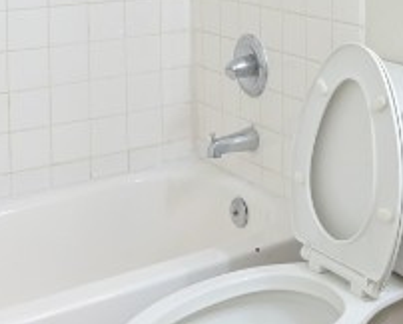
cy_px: -58
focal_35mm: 75
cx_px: 409
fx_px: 895
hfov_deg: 24.2
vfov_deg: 19.4
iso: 1400
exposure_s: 1/15
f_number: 9
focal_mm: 14
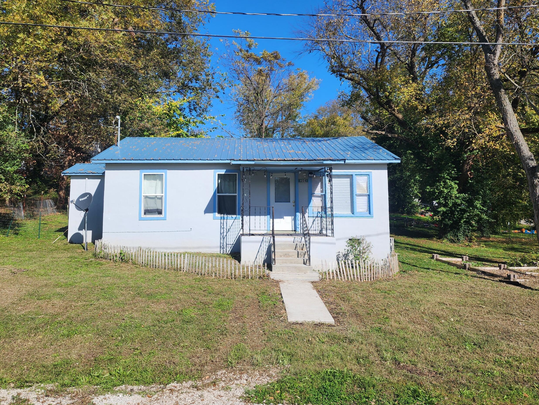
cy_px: 170
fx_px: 436
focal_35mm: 28
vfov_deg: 49.5
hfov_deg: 63.3
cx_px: 247
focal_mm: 6.4
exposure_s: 1/1250
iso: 12
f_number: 1.8
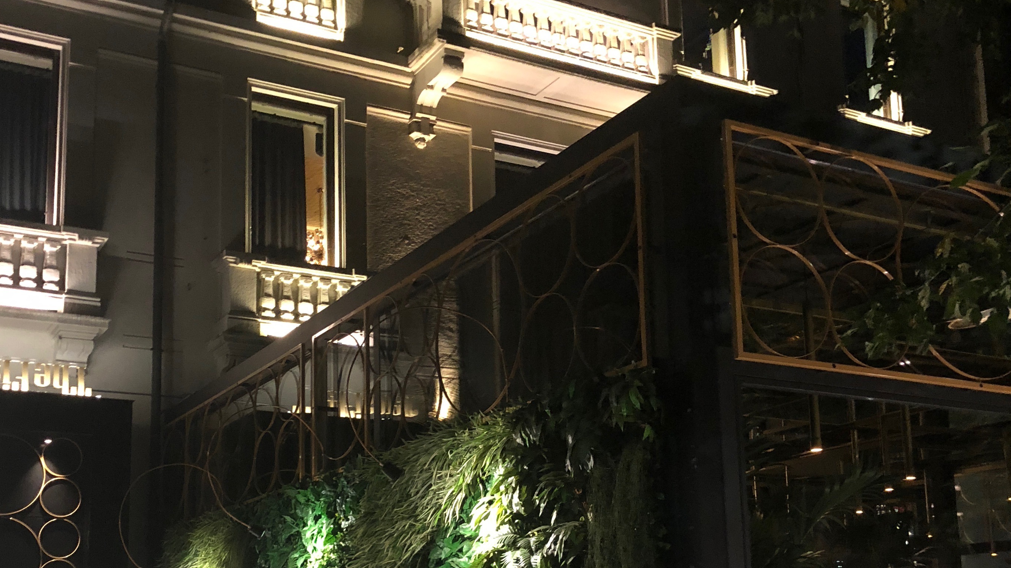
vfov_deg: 26.1
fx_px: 1206
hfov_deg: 45.4
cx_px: 456
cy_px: 453
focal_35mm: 45
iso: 100
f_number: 1.8
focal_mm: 4
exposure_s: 1/4
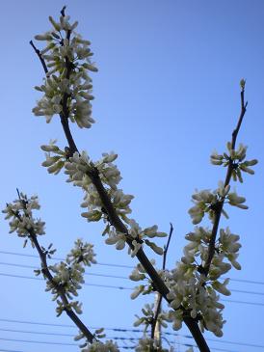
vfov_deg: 45.8
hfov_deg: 35.2
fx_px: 417
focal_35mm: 41
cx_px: 132
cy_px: 176
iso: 80
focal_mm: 7.4
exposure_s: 1/237
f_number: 4.9
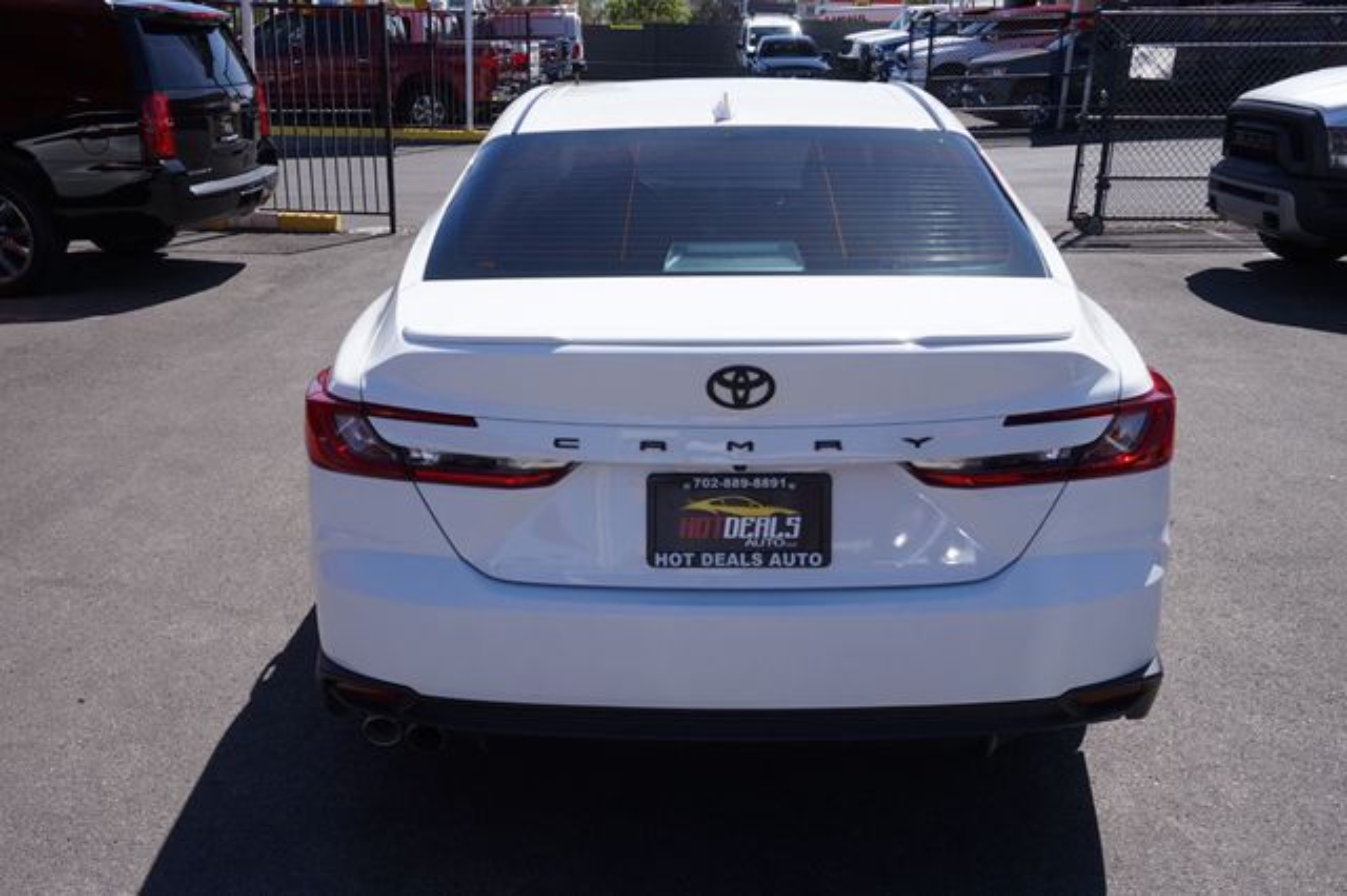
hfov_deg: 59.5
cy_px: 448
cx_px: 674
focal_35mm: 32
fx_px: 1178
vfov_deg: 41.7
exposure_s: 1/250
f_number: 8
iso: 100
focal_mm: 21
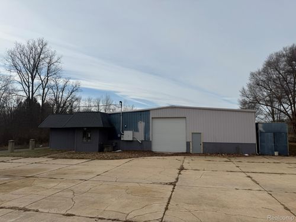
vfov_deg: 56.8
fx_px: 205
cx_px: 148
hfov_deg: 71.6
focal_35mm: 24
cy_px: 111
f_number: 1.78
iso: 80
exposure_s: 1/7353
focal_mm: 6.76
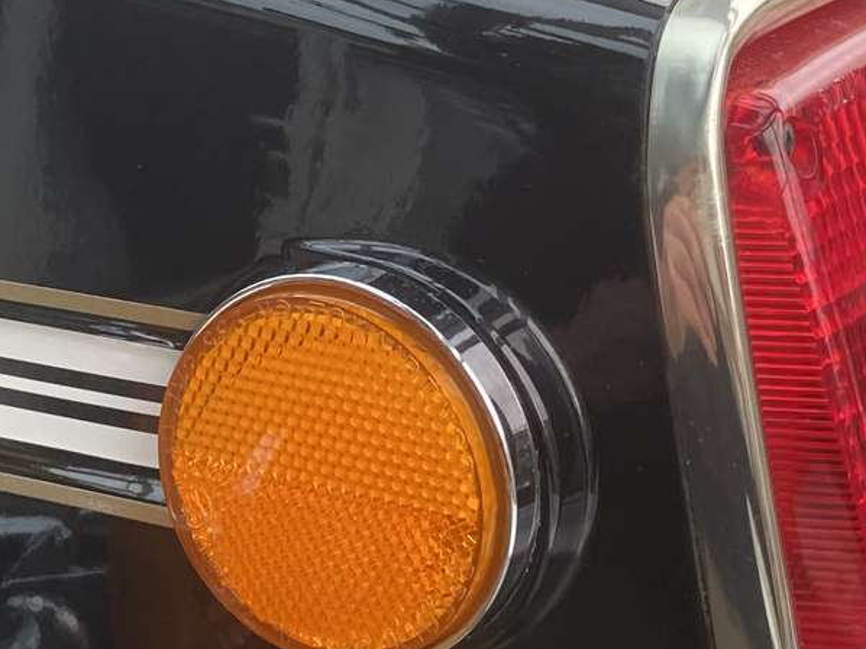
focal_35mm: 87
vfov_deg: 17.0
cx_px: 172
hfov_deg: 22.2
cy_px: 378
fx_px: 2176
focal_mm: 4.25
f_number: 1.8
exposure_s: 1/121
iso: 125
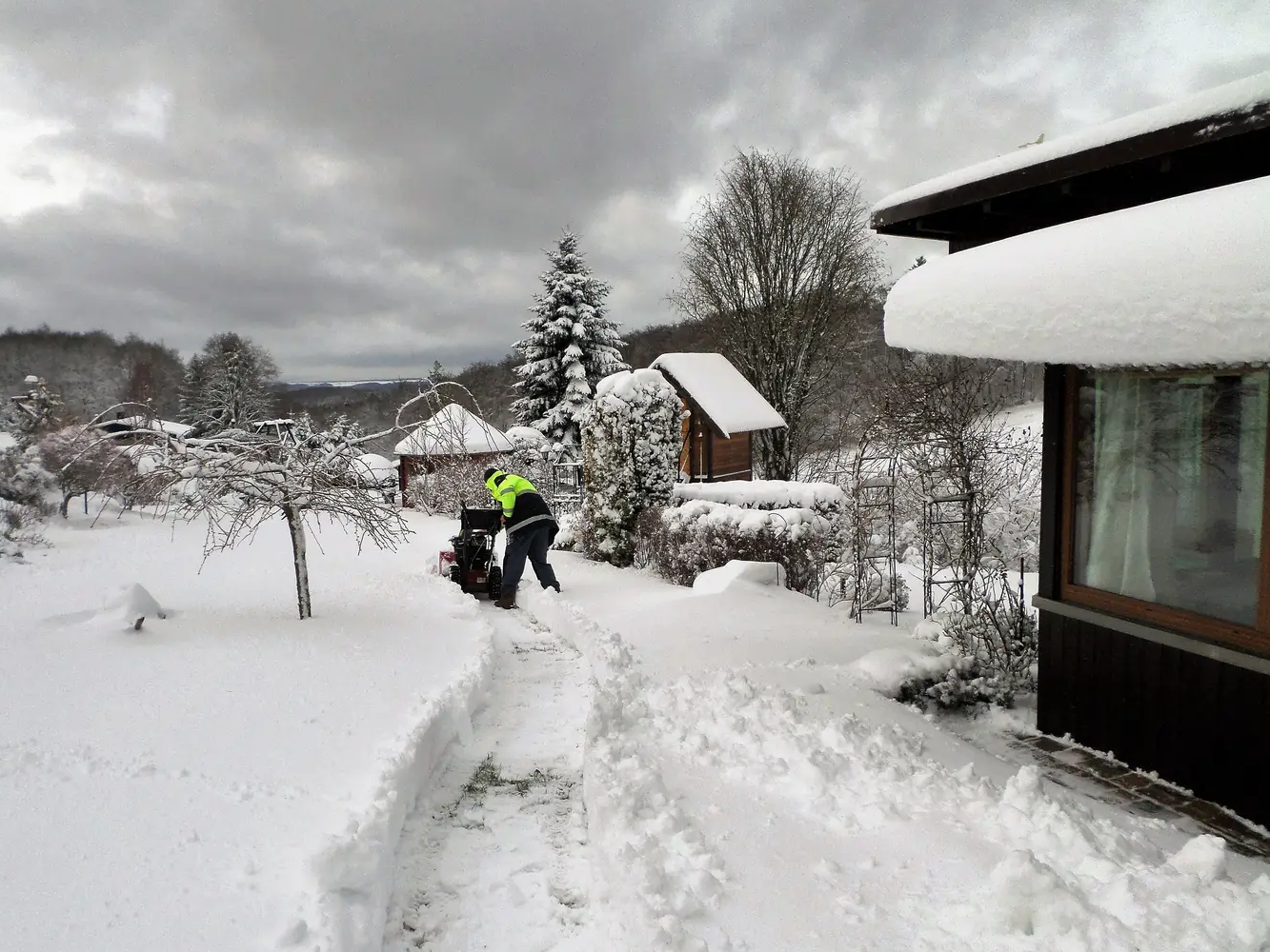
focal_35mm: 30
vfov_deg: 46.7
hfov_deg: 59.8
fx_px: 1101
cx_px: 557
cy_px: 529
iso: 80
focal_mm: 4.5
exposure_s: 1/500
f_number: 2.5
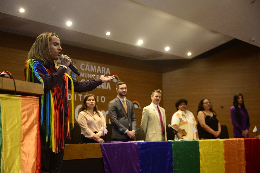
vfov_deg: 26.0
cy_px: 86
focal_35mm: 52
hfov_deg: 38.2
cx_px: 130
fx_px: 376
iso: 2000
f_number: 2.8
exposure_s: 1/125
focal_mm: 52
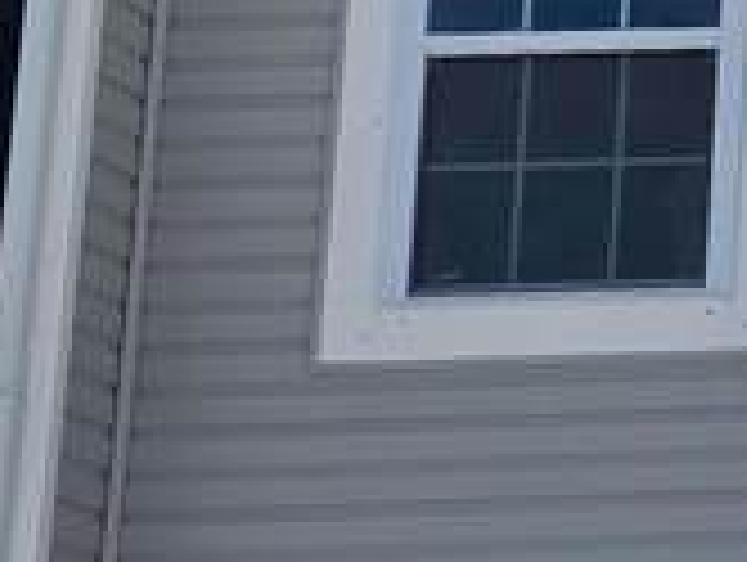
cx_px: 2146
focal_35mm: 177
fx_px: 3825
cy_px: 135
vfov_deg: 8.4
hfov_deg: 9.2
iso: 12
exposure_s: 1/823
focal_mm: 6.3
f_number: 1.7
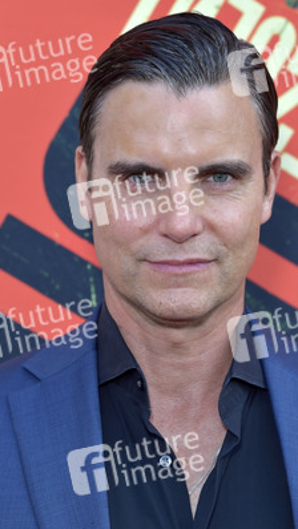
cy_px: 264
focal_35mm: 118
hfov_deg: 10.3
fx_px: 1657
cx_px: 175
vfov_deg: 18.2
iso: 320
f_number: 6.3
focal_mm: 112
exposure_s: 1/250
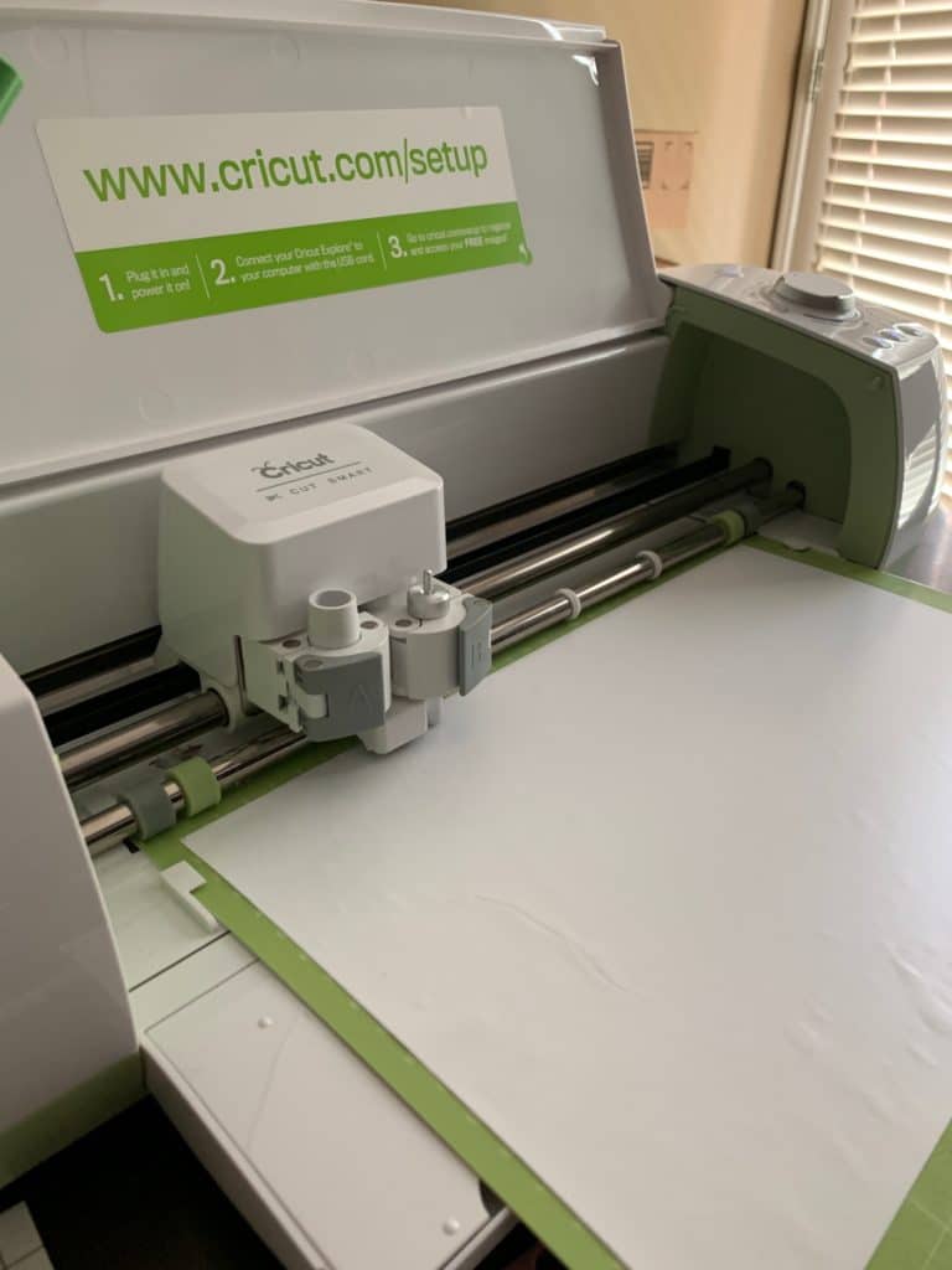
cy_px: 635
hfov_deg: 53.1
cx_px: 476
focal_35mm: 26
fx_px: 953
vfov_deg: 67.3
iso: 200
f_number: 1.8
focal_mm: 4.25
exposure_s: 1/60
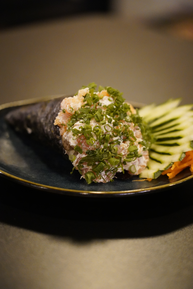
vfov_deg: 19.5
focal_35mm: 105
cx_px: 96
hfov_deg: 13.0
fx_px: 844
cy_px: 144
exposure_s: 1/80
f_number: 4
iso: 12800
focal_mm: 105
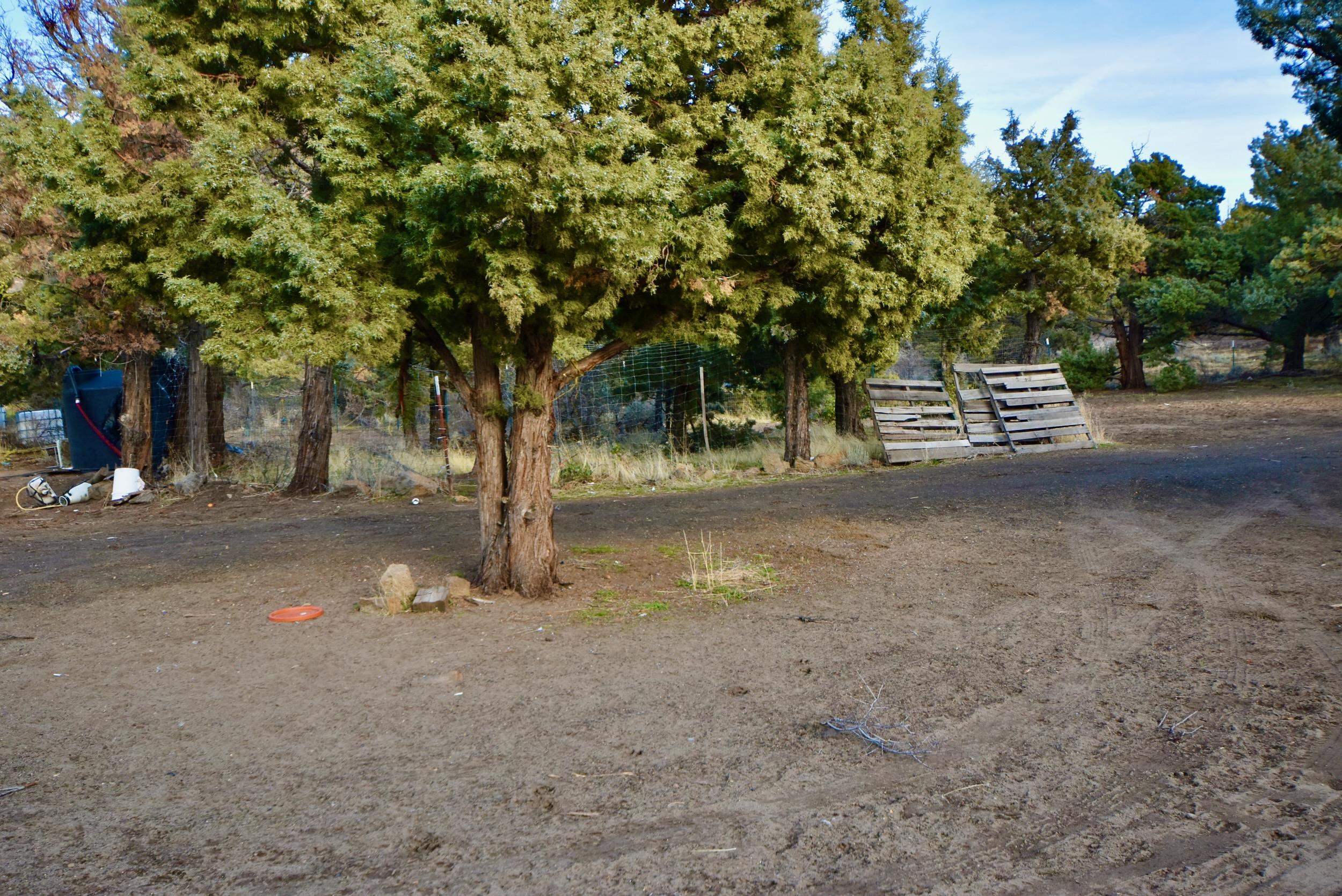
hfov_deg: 53.1
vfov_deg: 36.9
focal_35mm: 36
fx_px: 1342
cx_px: 671
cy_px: 448
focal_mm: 24
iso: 400
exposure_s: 1/250
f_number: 5.6
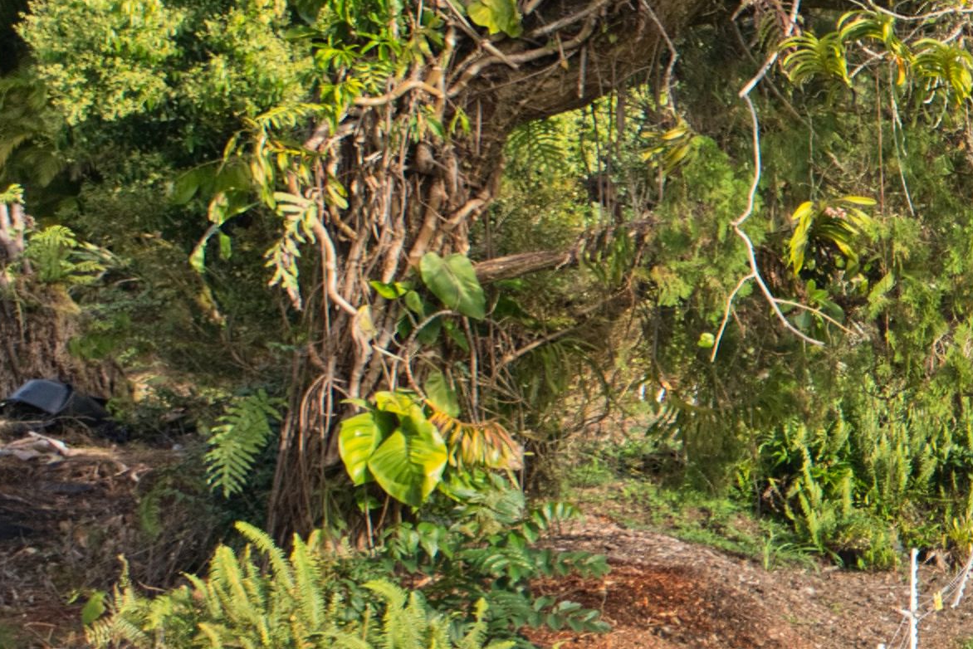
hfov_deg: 13.0
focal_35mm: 99
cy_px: 539
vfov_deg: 13.7
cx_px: 2577
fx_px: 2678
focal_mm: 14.6
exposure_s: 1/400
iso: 50
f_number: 4
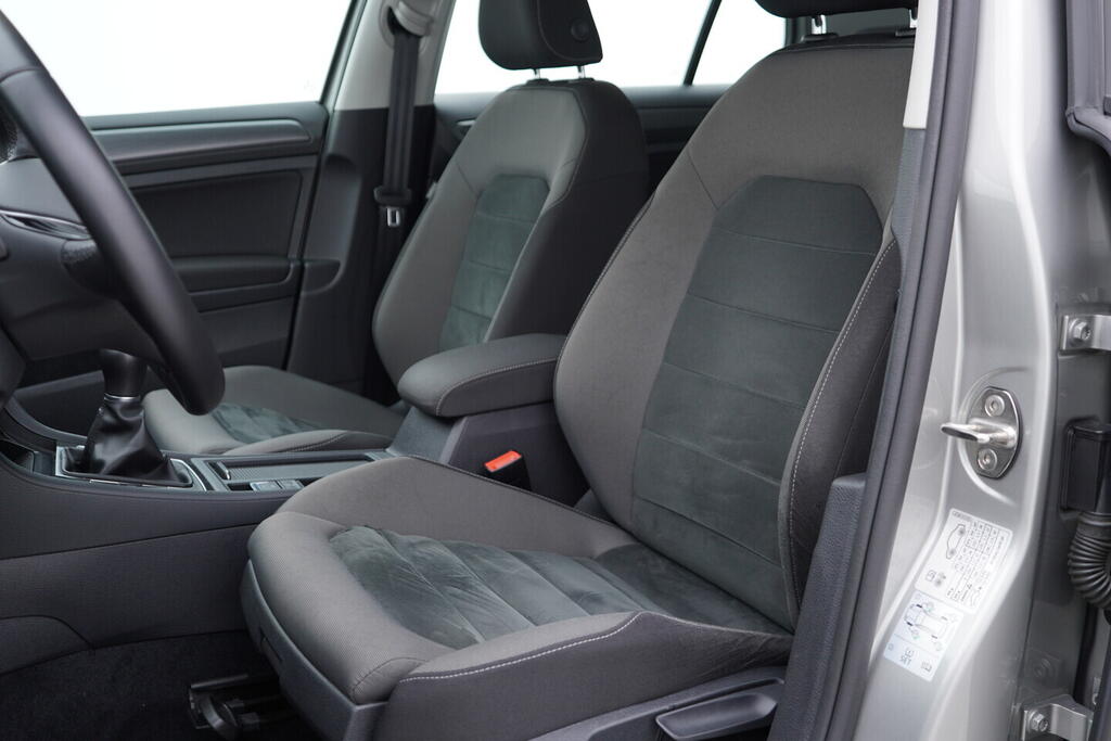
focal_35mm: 36
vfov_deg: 36.9
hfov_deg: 53.1
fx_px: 1111
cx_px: 556
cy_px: 370
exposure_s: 1/40
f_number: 2.8
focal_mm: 24
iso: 125
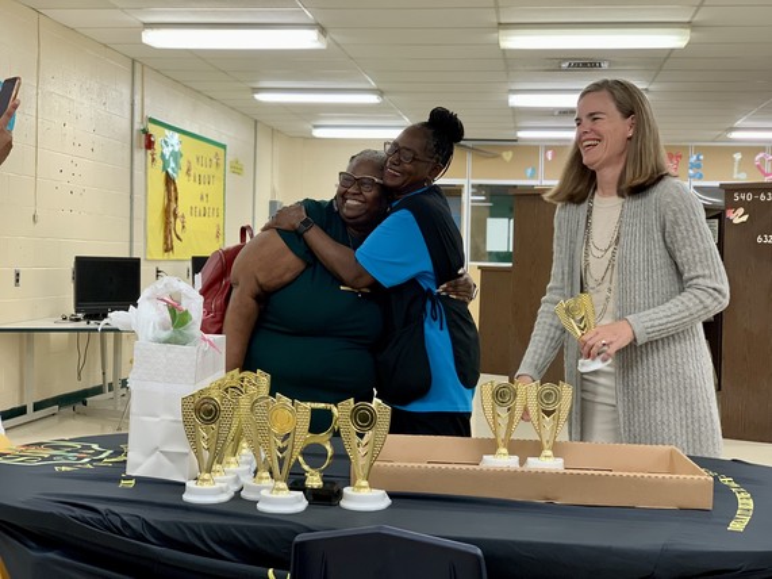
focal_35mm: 52
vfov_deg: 28.0
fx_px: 1159
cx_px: 386
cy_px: 290
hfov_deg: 36.8
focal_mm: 6
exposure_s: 1/60
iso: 80
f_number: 2.4
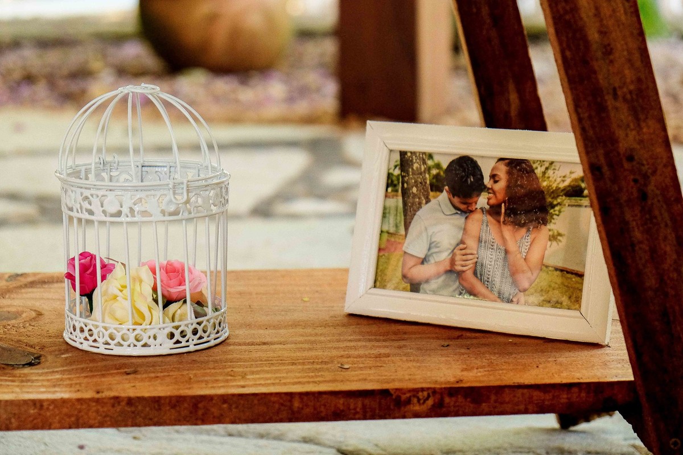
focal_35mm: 76
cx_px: 342
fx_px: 1442
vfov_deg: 17.9
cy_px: 228
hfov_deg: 26.7
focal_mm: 50.5
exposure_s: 1/180
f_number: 4
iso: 2000
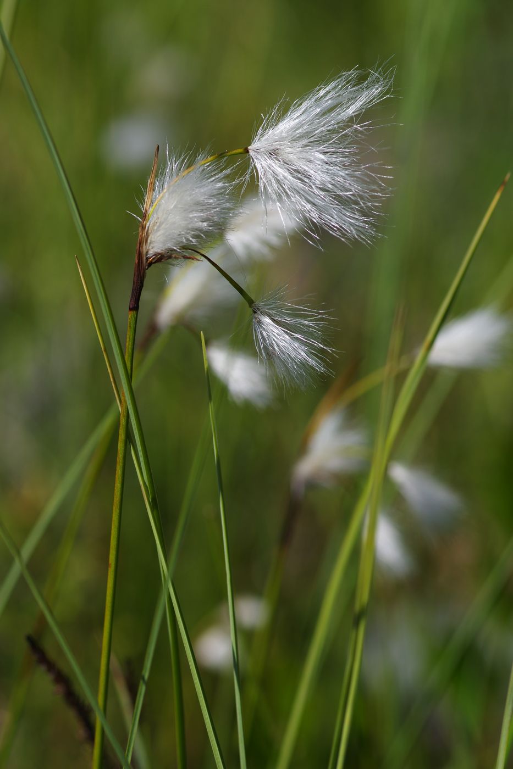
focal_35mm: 150
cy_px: 384
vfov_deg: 13.7
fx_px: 3207
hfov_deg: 9.1
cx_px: 256
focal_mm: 100
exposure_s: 1/640
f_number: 6.3
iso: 100
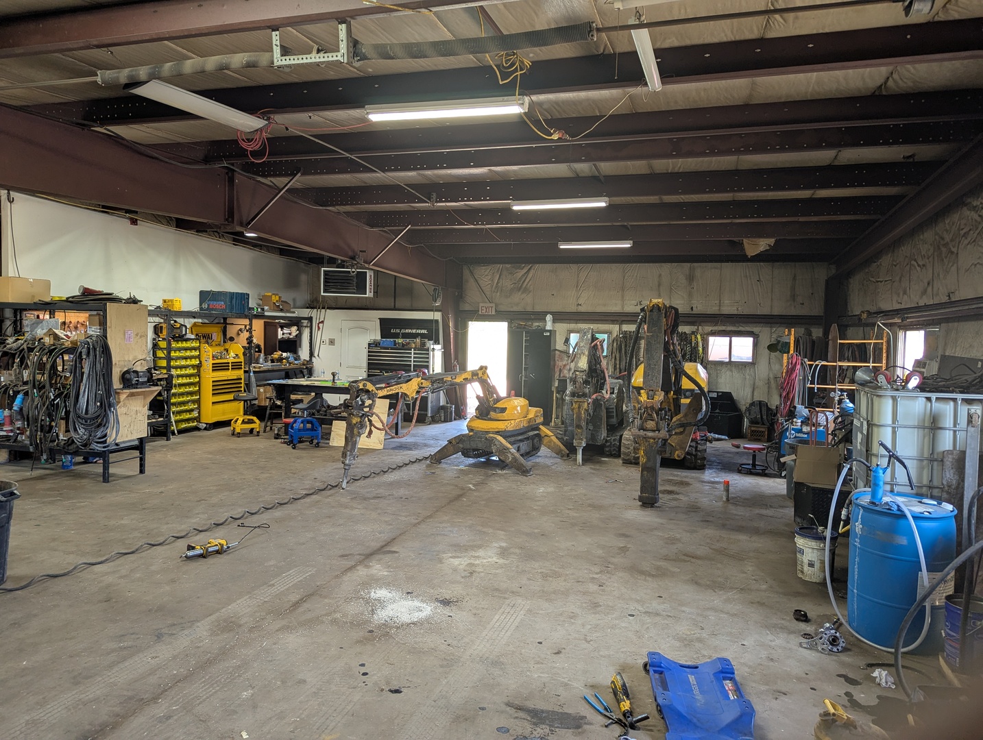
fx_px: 683
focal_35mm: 24
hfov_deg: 71.5
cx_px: 492
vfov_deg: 56.9
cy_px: 370
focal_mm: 6.81
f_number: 1.85
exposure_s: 1/40
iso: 70
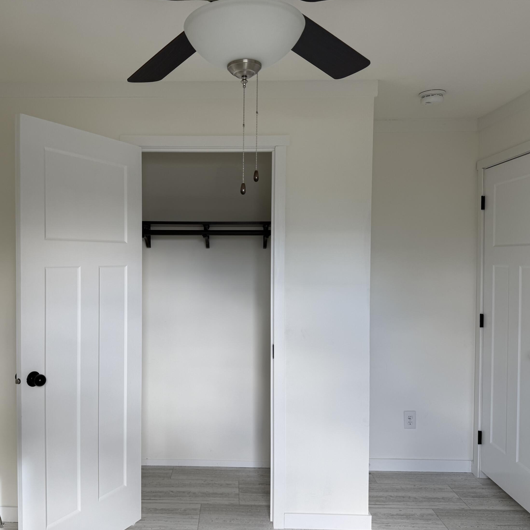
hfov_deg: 55.3
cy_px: 270
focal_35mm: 29
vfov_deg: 55.6
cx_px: 215
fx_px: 502
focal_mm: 6.76
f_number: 1.78
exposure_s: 1/121
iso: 80
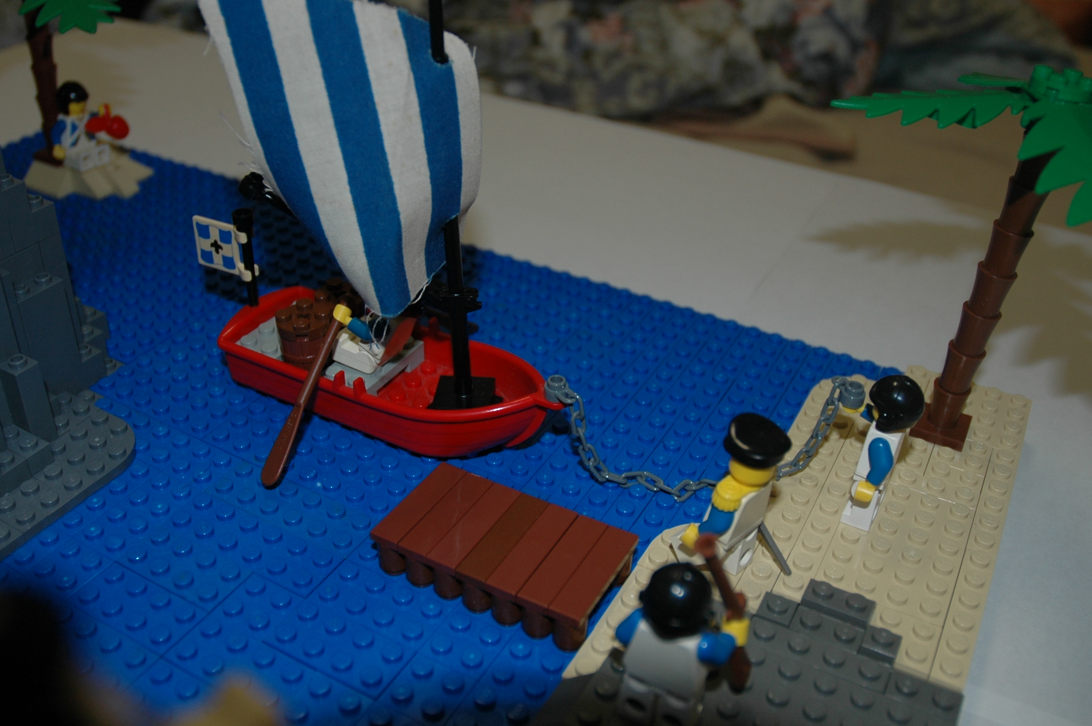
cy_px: 352
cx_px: 534
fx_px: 1061
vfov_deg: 37.8
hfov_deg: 54.5
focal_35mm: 35
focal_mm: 18
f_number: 3.5
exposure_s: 1/60
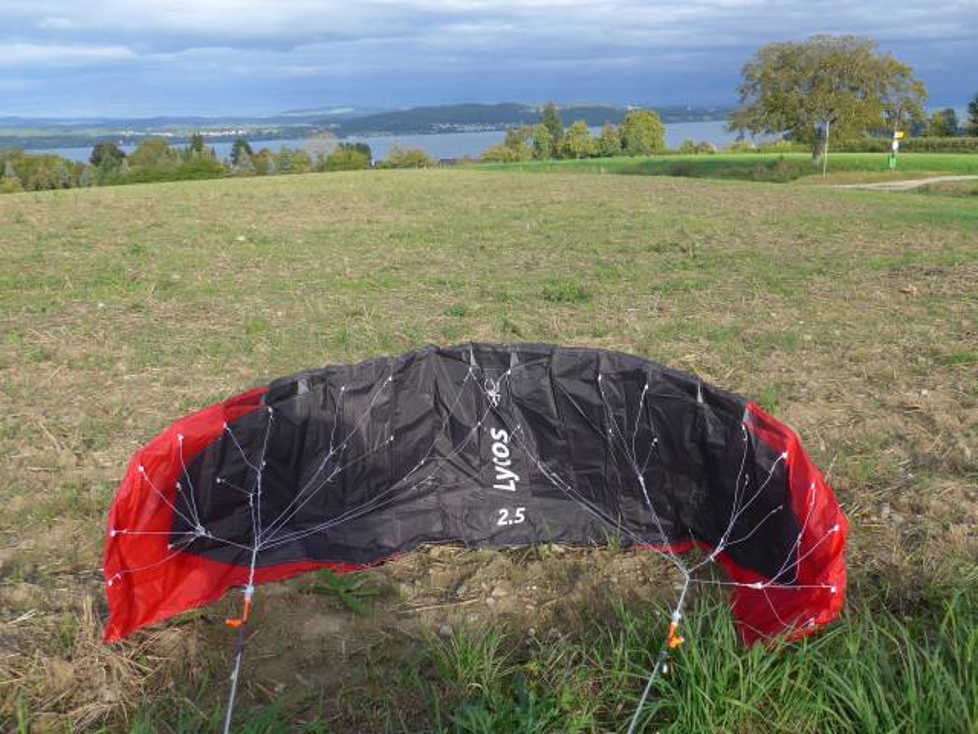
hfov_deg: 61.7
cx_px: 489
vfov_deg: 48.2
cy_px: 367
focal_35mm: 29
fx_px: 819
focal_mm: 6
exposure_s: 1/500
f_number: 2.8
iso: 80
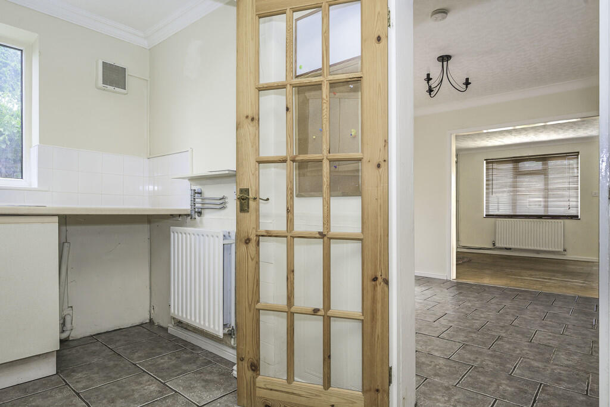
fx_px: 347
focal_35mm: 20
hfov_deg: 82.6
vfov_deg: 60.7
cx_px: 305
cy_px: 204
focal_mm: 20.5
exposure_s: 1/125
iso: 320
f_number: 7.1
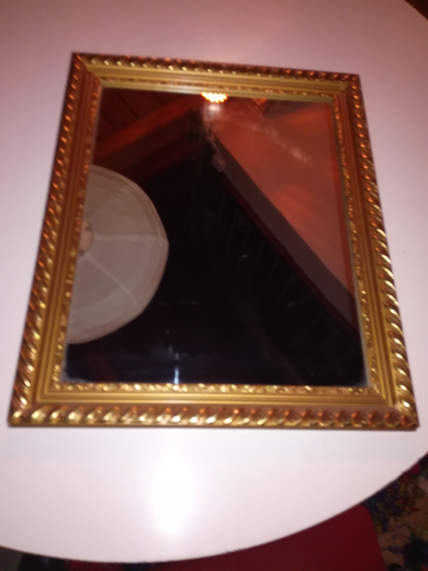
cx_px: 214
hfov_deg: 51.4
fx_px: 445
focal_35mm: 27
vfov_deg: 65.3
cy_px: 286
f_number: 2
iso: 250
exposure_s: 1/30
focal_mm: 3.79
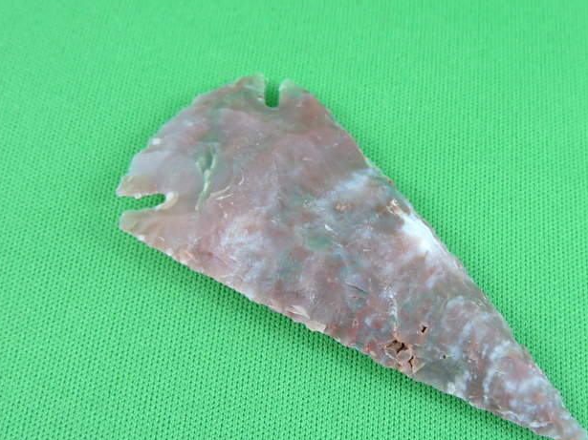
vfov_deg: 32.8
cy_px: 239
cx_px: 358
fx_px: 747
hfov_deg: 42.7
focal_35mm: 44
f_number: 3.8
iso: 800
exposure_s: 1/100
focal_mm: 6.3
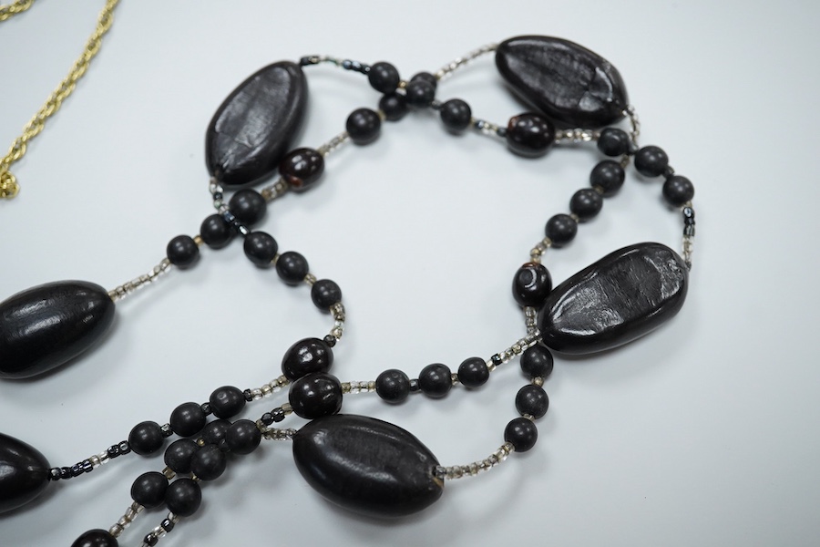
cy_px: 274
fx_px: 1025
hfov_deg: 43.6
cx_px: 410
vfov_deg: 29.9
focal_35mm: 45
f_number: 7.1
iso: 2500
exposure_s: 1/400
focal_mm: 30
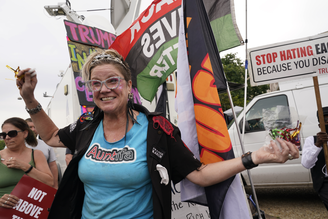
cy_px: 110
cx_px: 164
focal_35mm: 24
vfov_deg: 53.1
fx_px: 219
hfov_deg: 73.7
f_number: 6.3
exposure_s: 1/250
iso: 200
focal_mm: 24
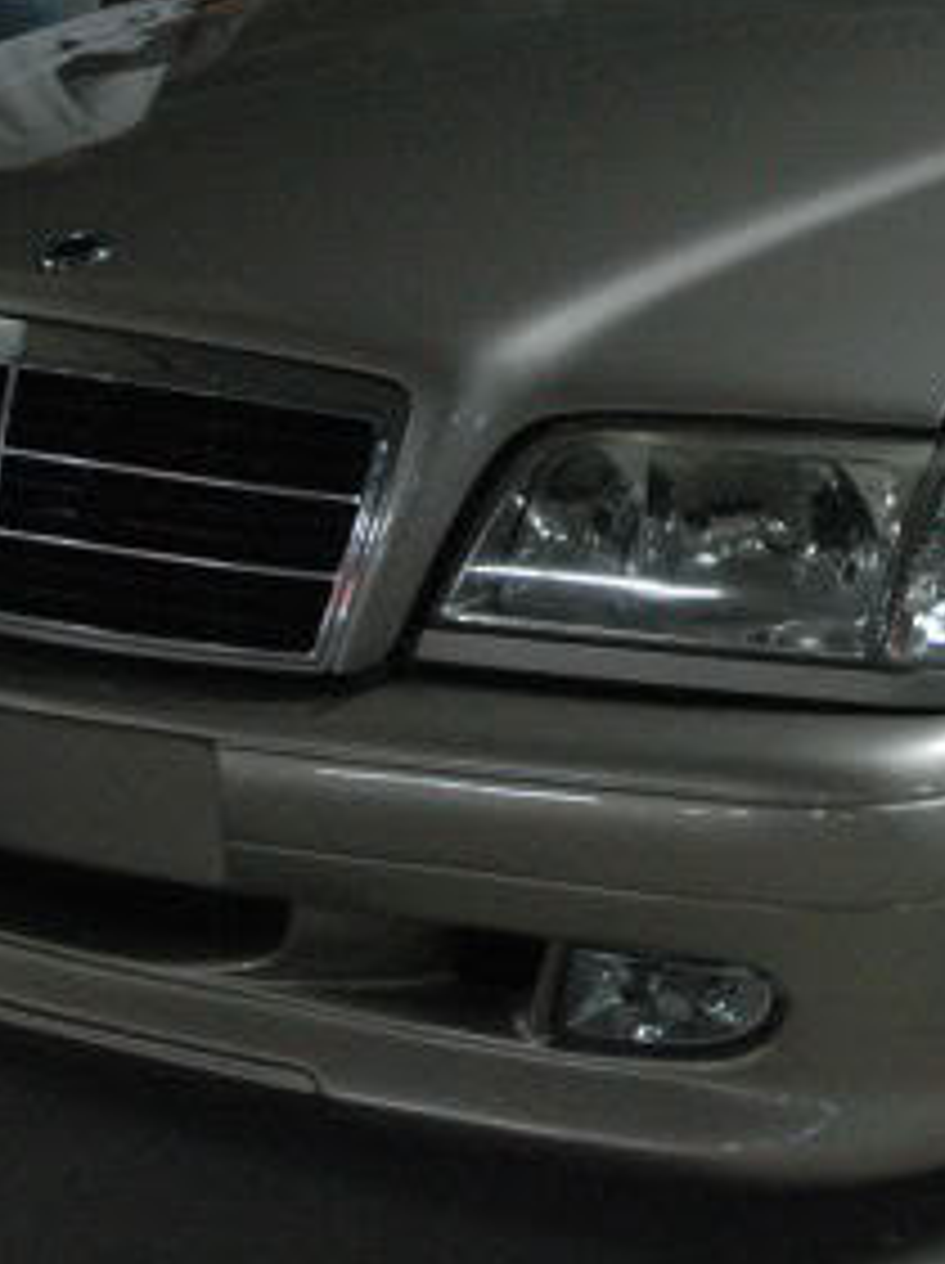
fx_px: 3247
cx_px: 716
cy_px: 337
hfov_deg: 16.5
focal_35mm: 89
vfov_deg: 21.9
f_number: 3.8
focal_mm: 24
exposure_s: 1/25
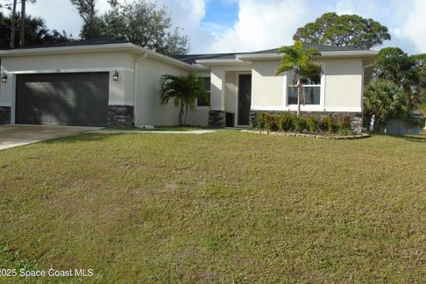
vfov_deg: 42.2
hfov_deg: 60.3
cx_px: 208
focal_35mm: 31
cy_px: 123
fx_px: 367
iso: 80
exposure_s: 1/800
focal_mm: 5.2
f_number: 3.6
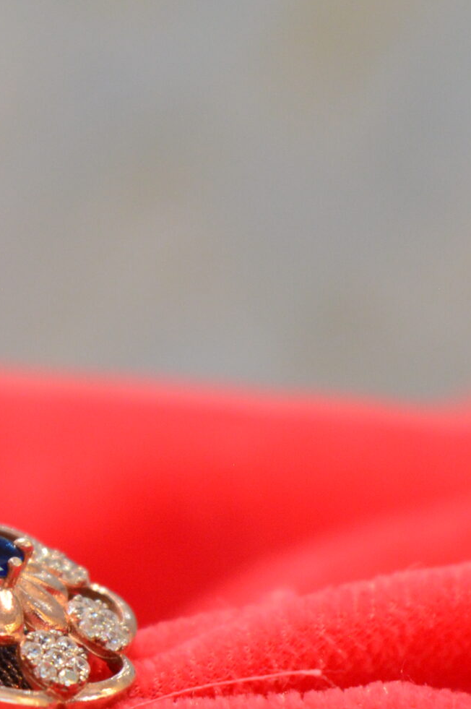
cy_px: 329
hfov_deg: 6.3
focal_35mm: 215
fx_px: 4234
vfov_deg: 9.6
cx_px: -108
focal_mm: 55
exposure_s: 1/60
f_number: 7.1
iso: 800
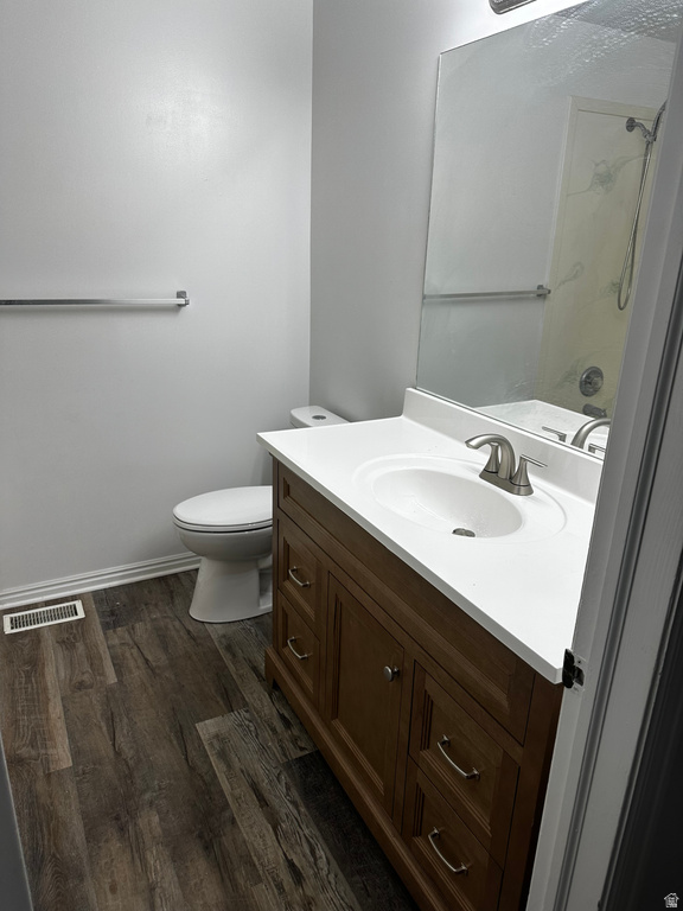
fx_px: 631
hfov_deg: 56.8
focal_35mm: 24
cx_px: 342
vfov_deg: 71.6
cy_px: 456
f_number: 1.78
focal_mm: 6.86
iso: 64
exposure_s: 1/166
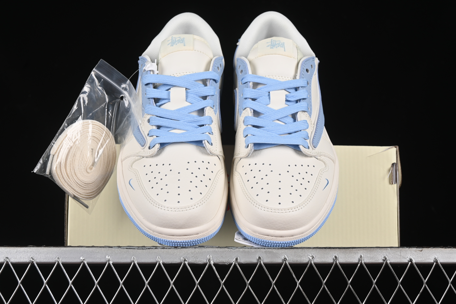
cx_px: 228
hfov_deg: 27.0
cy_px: 152
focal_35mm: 75
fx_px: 950
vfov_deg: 18.2
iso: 160
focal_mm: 50
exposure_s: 1/100
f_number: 8
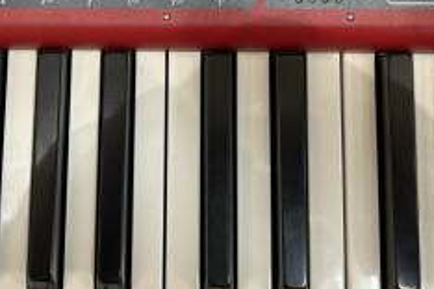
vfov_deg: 22.2
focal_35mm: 60
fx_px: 723
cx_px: 156
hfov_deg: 33.2
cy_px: 37
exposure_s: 1/60
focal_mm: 5.7
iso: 100
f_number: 1.5
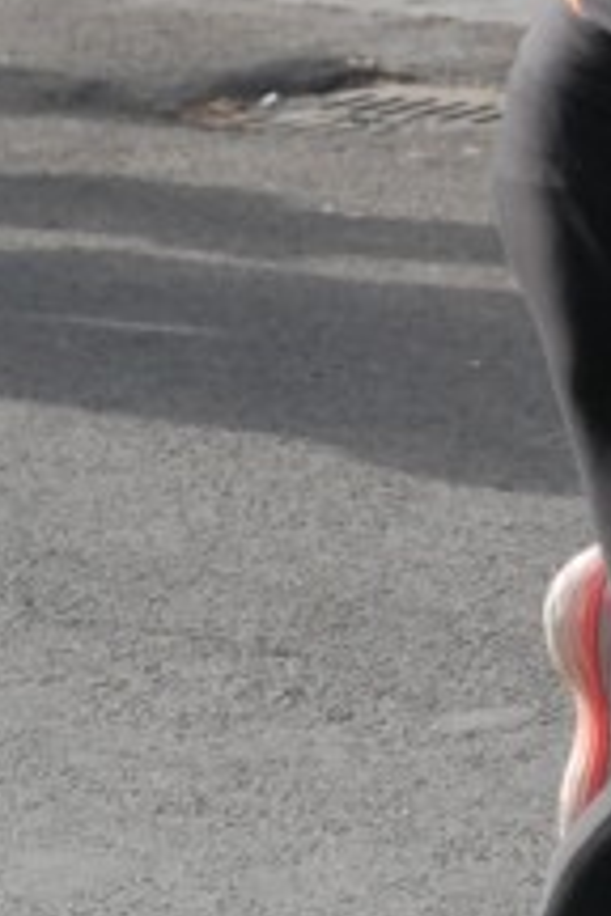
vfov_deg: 7.0
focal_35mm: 292
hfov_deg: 4.7
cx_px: 689
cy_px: 0
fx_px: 7433
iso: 1000
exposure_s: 1/800
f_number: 5.6
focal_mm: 70
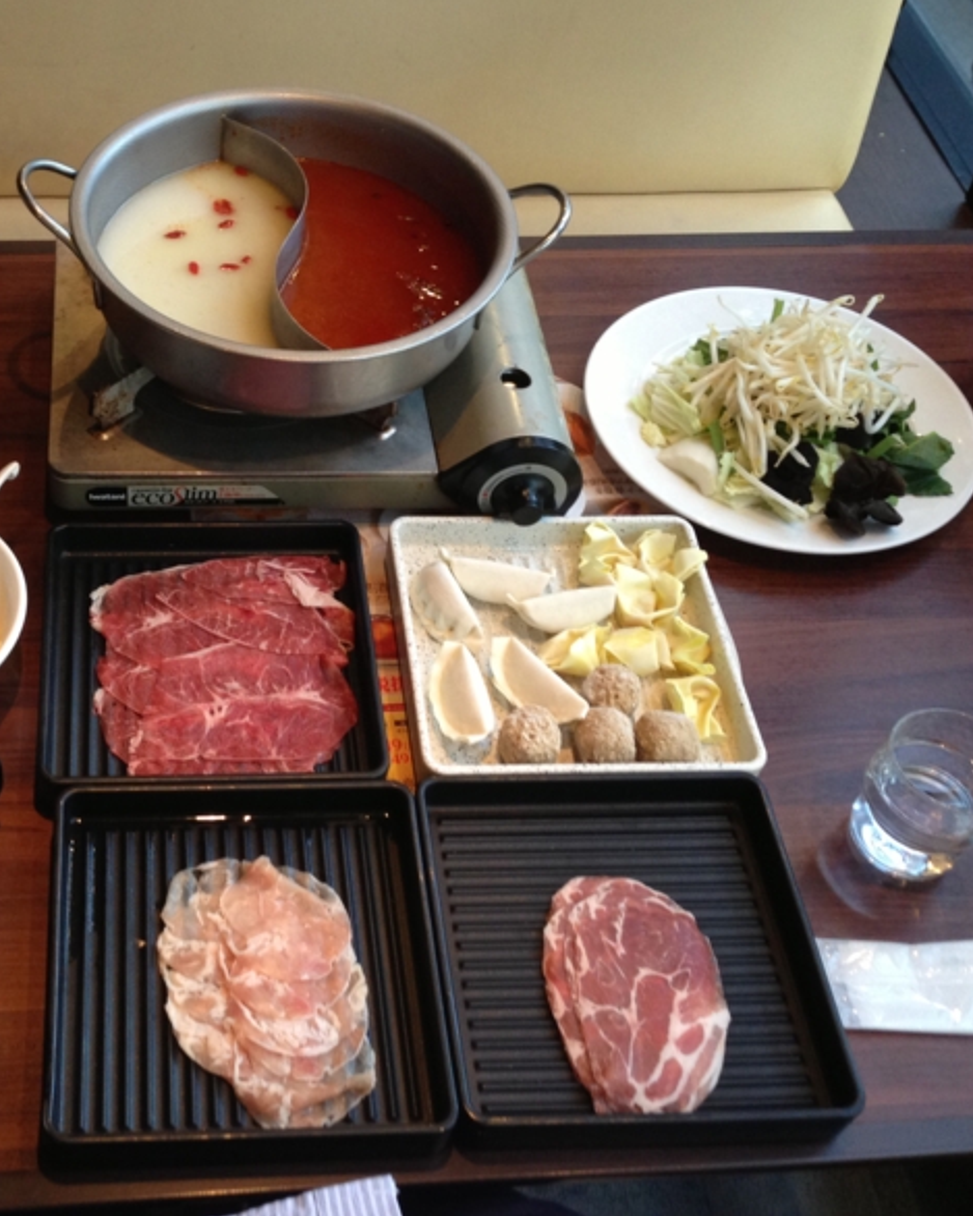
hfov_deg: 33.5
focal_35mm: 44
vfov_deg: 42.0
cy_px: 598
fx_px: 1583
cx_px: 243
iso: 125
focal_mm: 4.13
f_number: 2.4
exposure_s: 1/20
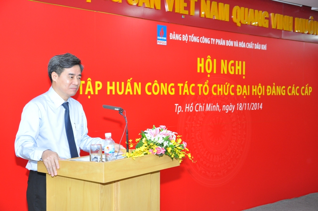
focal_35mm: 52
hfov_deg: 37.9
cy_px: 106
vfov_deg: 25.7
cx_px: 159
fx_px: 463
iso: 800
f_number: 4.5
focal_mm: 35
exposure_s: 1/60
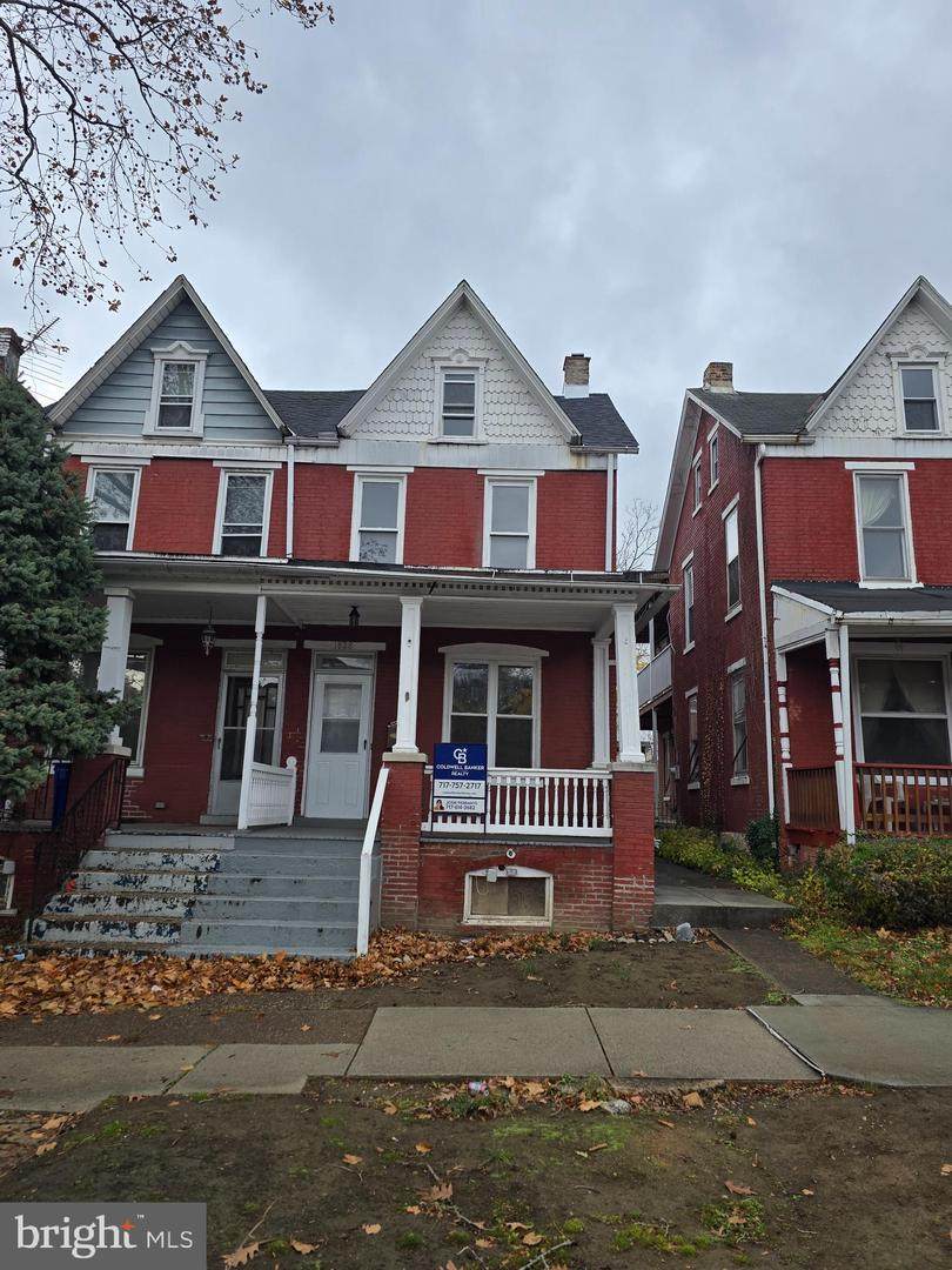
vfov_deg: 73.9
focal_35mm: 23
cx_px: 476
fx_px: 843
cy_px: 635
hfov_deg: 58.9
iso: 12
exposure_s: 1/218
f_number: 1.7
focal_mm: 6.3
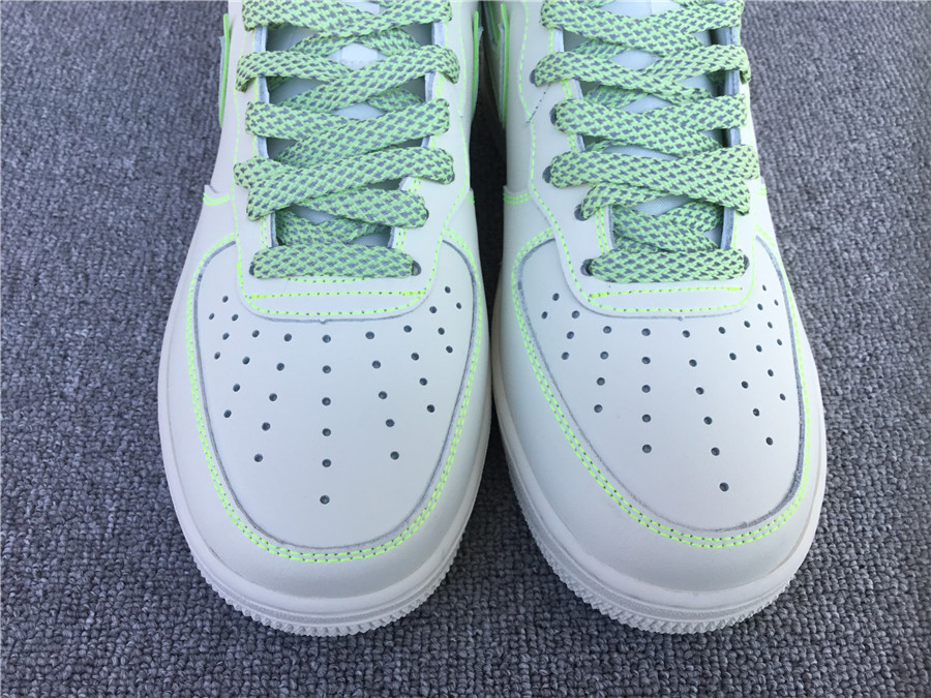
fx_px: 834
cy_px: 349
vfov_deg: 45.4
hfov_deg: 58.4
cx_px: 466
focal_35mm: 31
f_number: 2.4
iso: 25
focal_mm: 3.3
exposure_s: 1/445
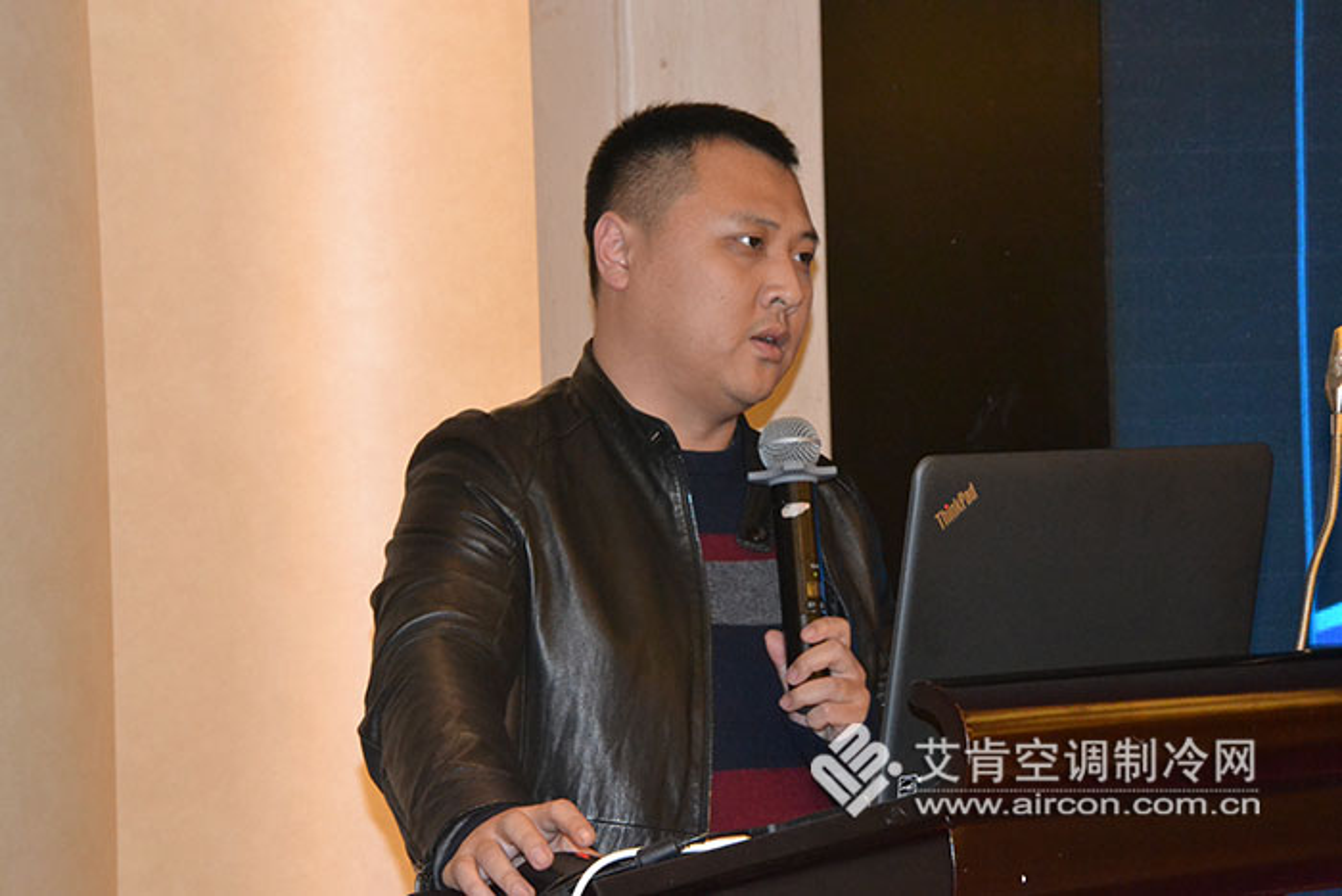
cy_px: 448
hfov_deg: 19.5
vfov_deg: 13.0
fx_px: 3915
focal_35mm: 105
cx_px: 671
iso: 3200
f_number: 13
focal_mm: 70
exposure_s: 1/60
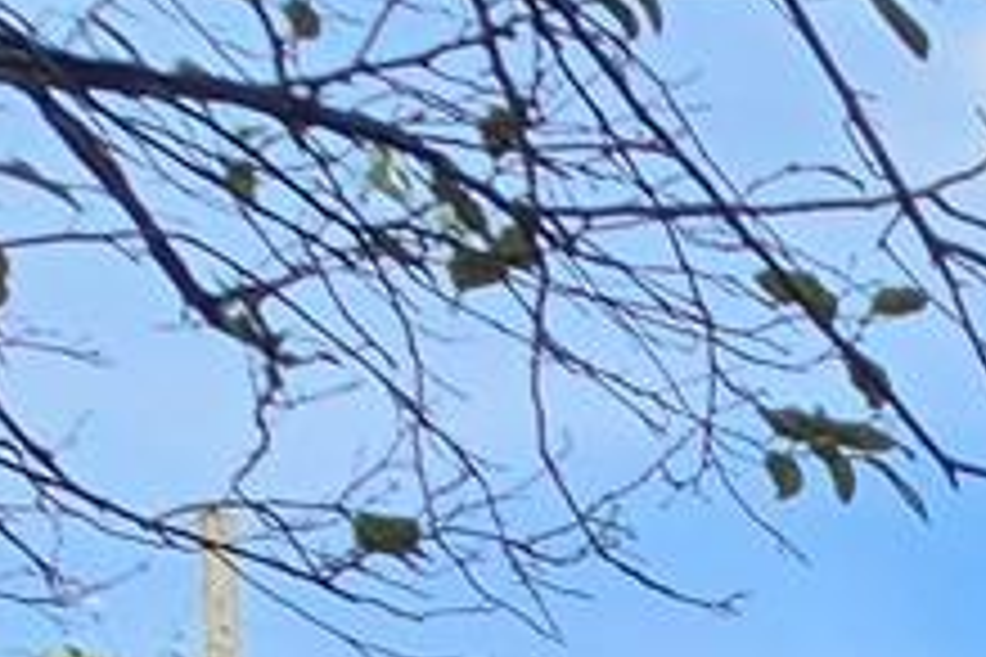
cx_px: 2728
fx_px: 2711
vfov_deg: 10.2
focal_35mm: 99
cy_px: 1958
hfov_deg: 12.5
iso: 64
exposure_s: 1/803
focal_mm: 2.2
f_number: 2.2
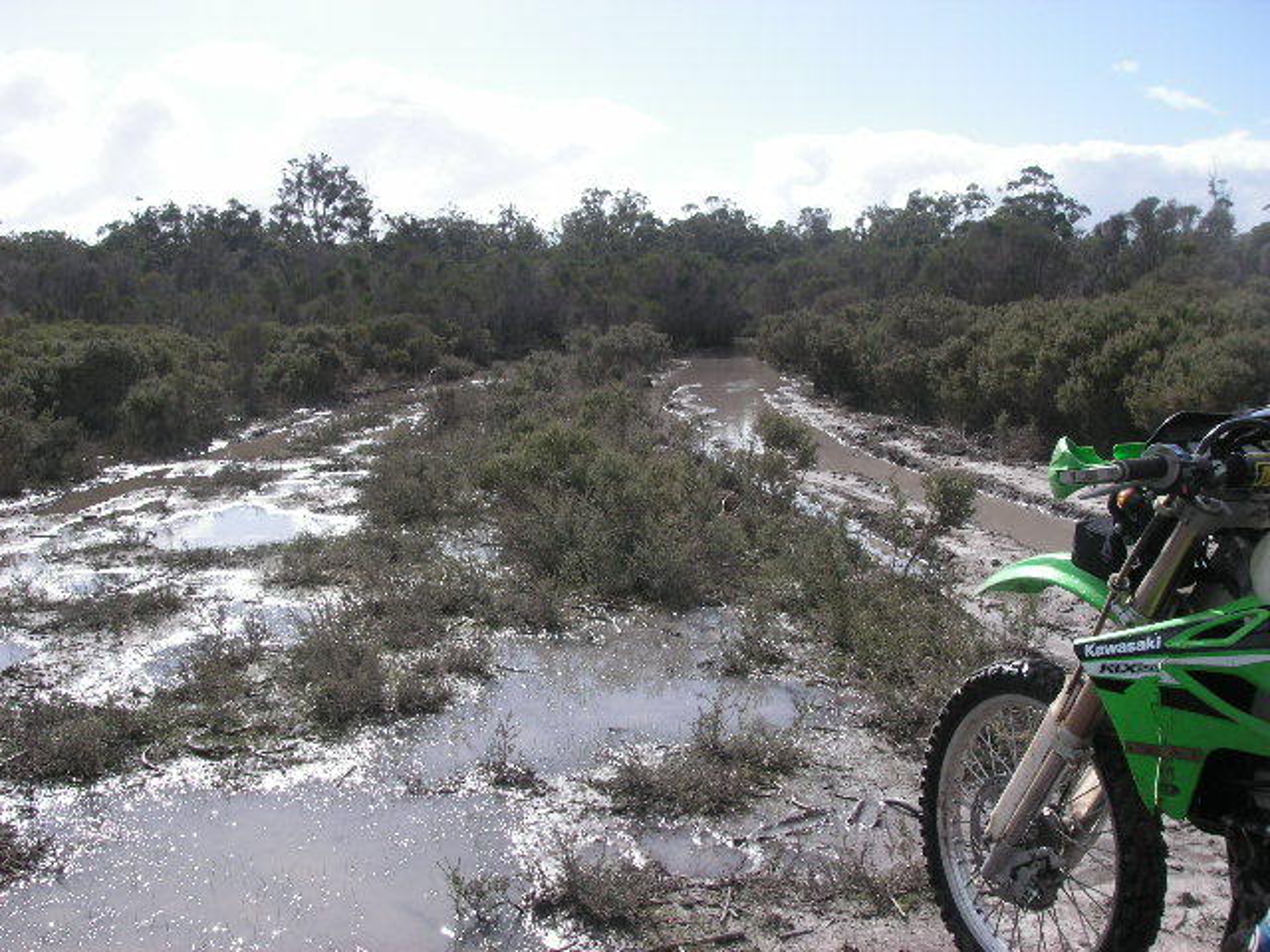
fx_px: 1394
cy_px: 476
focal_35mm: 38
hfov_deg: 49.0
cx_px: 635
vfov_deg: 37.7
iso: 50
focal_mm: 6.3
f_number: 6.6
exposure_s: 1/250
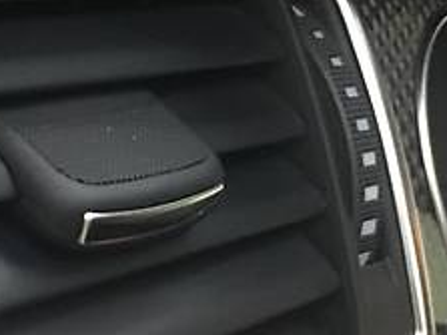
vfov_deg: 14.2
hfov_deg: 18.9
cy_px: 199
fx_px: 1342
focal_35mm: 104
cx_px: 164
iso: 125
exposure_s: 1/8
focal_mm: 4.2
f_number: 2.2
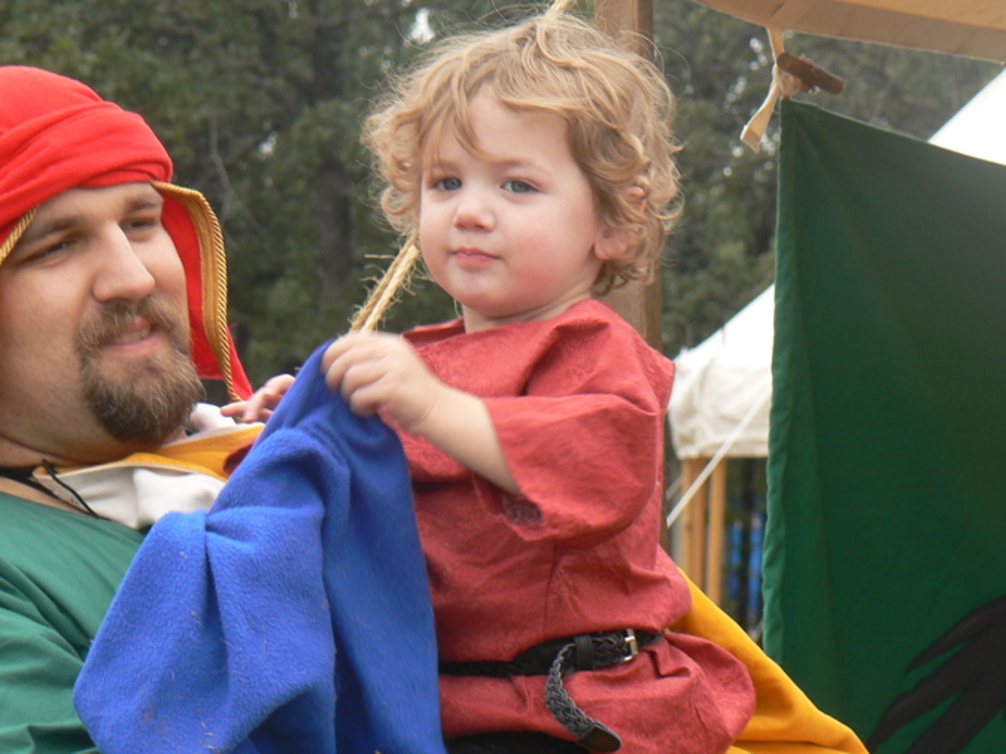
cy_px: 370
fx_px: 6683
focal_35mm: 230
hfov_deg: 8.6
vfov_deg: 6.5
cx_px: 417
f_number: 5.6
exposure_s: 1/100
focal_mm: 32.3
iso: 80
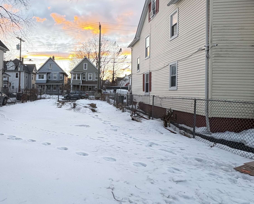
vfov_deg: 60.8
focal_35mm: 23
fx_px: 173
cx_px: 56
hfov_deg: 66.8
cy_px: 92
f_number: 2.2
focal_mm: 2.22
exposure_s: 1/99
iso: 160
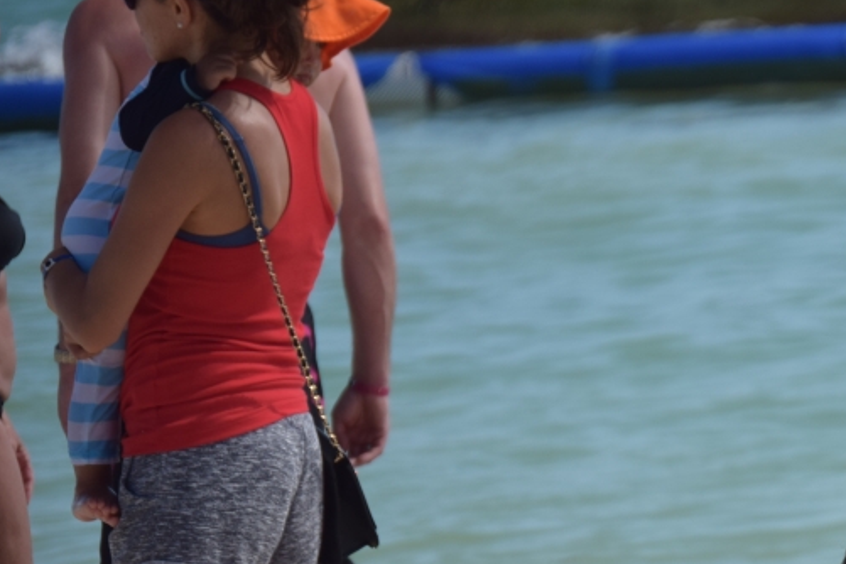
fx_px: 11162
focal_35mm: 475
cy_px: 486
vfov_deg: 2.9
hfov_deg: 4.3
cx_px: 848
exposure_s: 1/1000
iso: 200
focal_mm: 155
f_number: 5.3
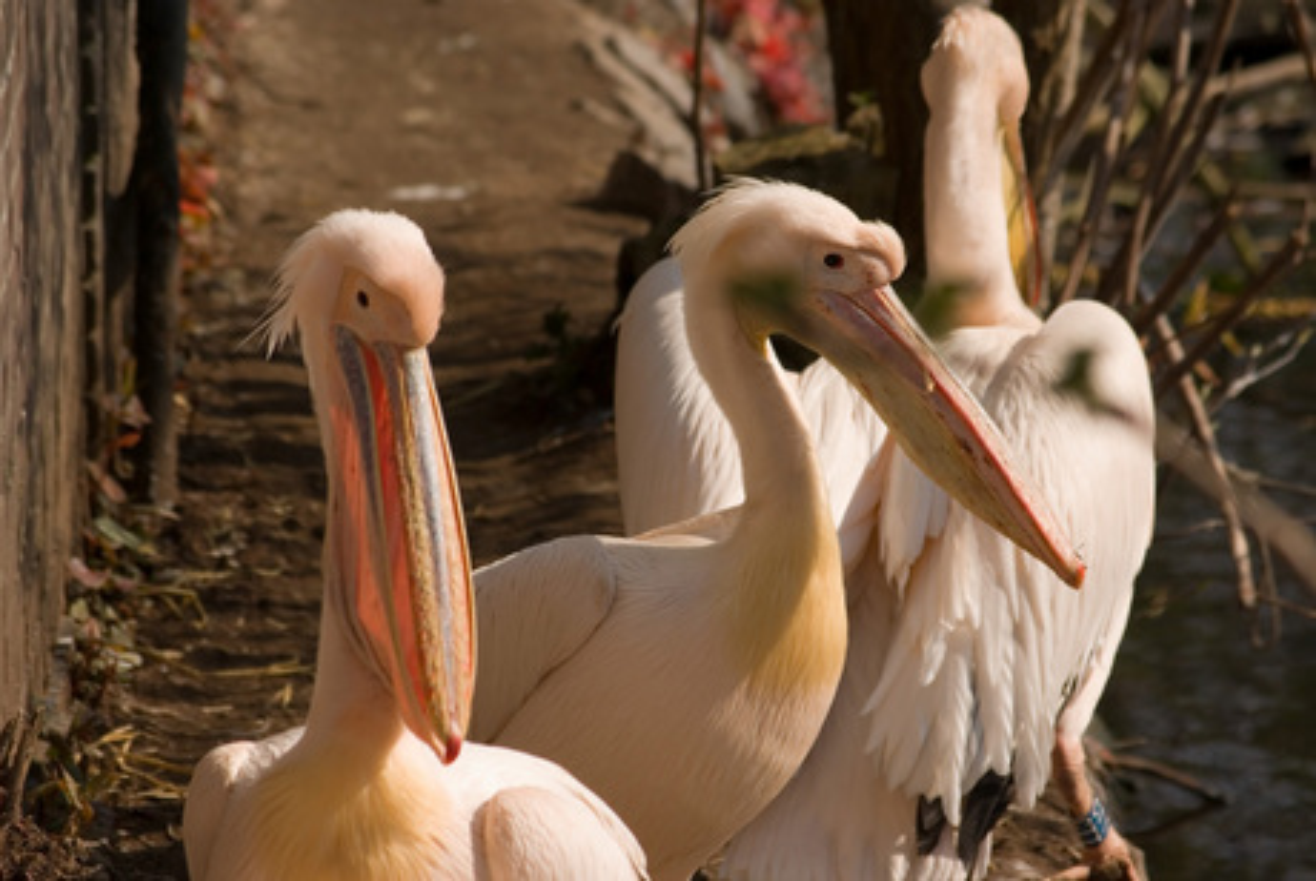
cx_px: 658
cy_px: 440
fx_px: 8784
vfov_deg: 5.7
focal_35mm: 240
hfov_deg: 8.6
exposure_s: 1/350
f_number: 8
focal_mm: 160
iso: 100
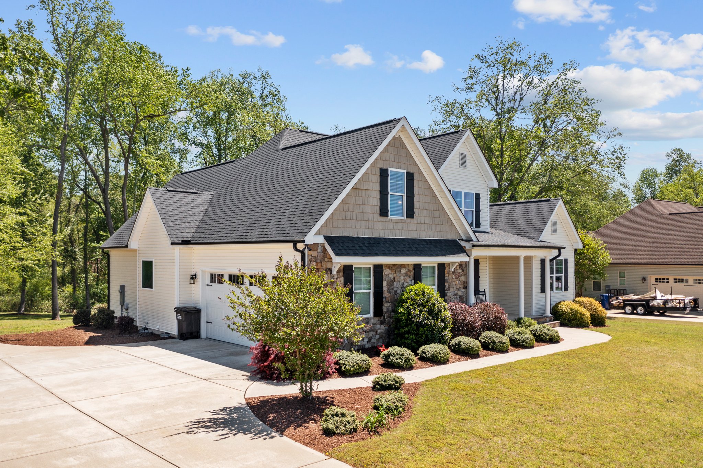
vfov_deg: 46.4
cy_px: 234
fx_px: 547
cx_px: 352
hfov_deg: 65.5
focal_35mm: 28
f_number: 2.8
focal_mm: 10.26
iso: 100
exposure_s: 1/1250
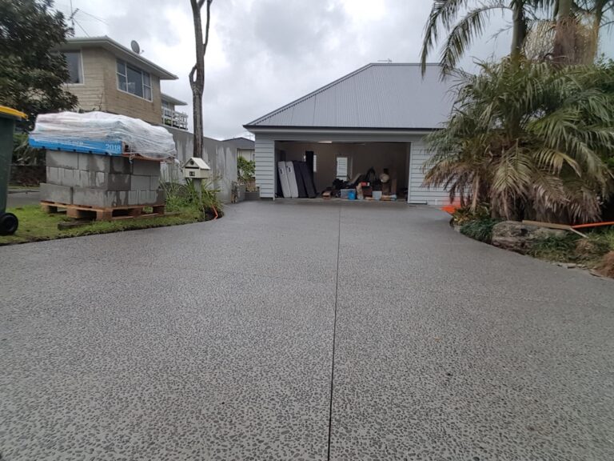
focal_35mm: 21
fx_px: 372
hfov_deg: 79.0
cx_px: 307
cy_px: 230
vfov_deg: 63.4
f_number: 1.7
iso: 50
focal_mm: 2.1
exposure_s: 1/1156
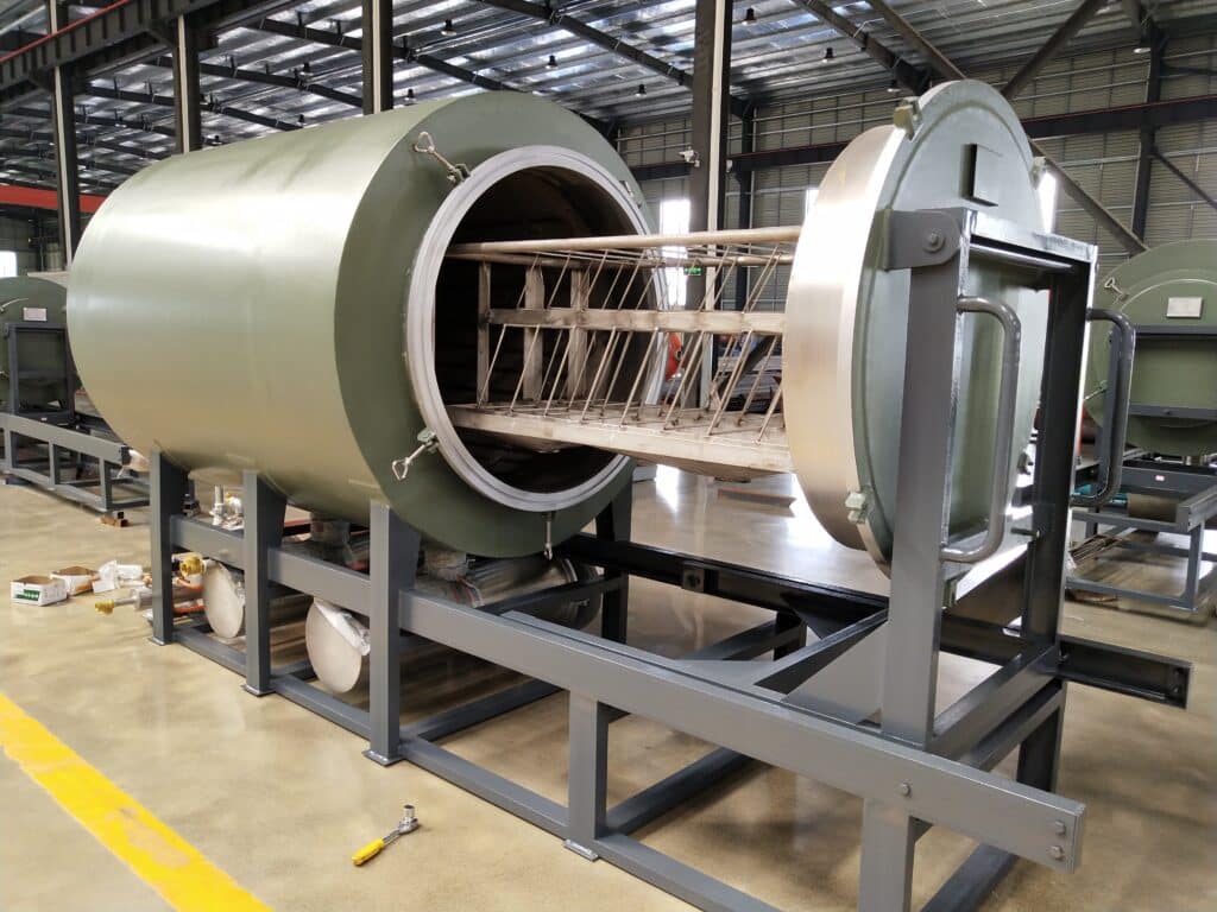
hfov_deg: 60.0
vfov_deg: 46.8
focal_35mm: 30
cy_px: 456
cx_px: 608
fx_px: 1055
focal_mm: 3.95
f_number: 1.8
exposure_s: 1/100
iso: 233
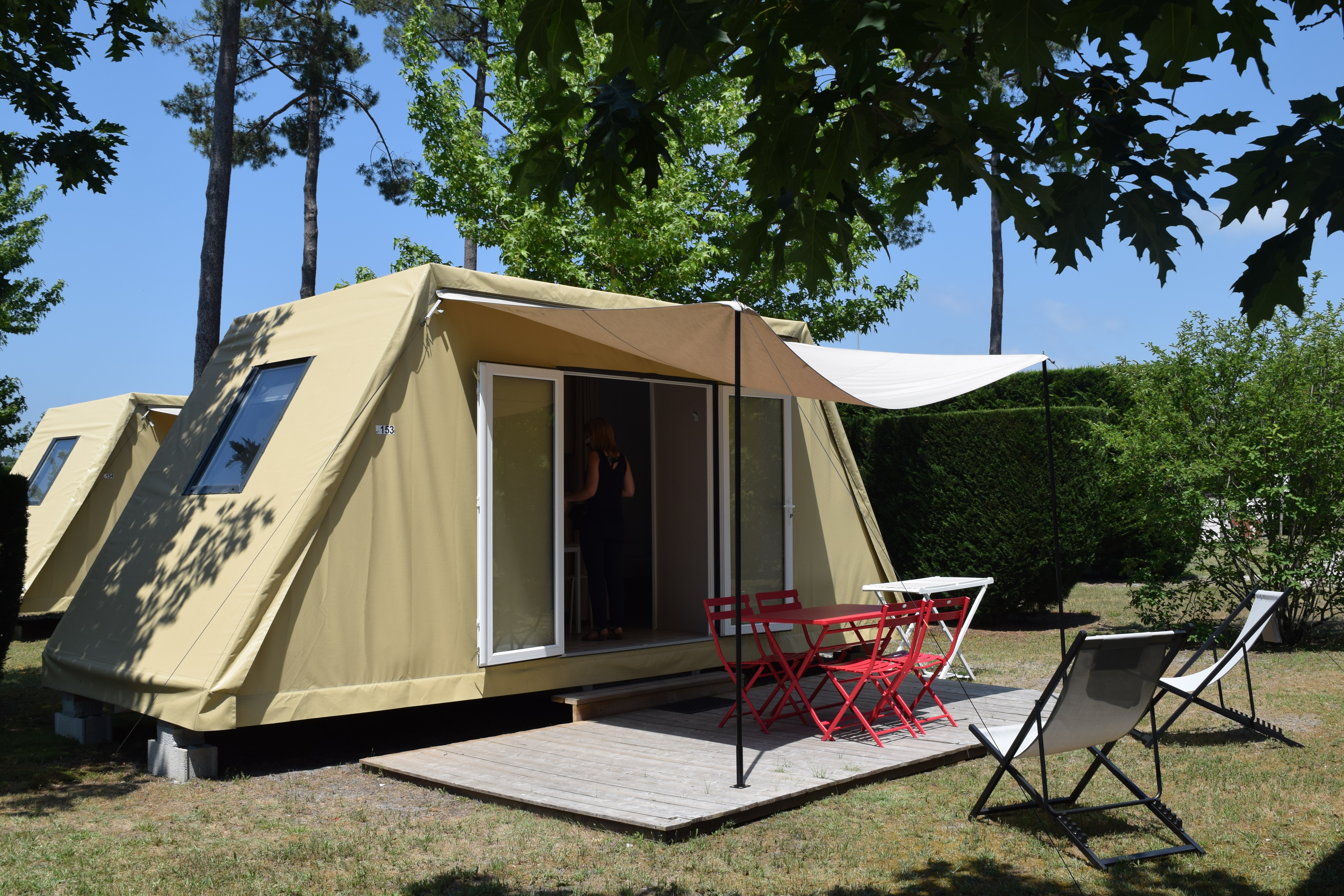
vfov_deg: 38.4
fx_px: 1288
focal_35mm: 34
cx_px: 672
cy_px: 448
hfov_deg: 55.1
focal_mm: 23
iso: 200
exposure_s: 1/400
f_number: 10
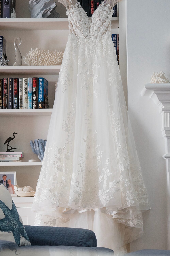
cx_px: 93
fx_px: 603
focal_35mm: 85
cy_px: 185
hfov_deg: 16.0
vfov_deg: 23.7
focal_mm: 50
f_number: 2.8
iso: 1250
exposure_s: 1/400
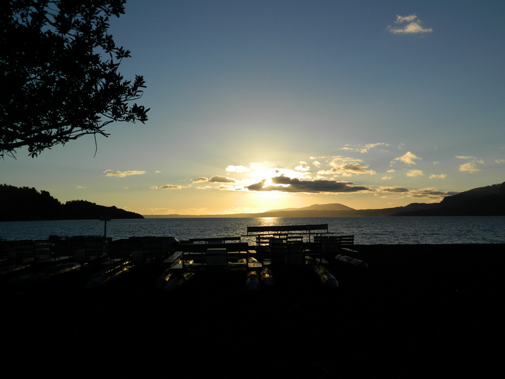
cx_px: 252
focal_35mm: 35
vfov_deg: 40.7
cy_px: 190
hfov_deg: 52.6
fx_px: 511
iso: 80
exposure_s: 1/250
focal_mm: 6.2
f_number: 9.4
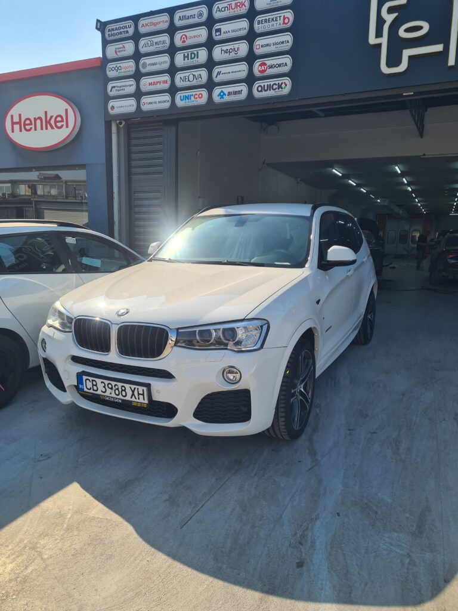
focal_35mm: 26
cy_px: 306
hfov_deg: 53.1
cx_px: 229
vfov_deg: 67.3
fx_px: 459
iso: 50
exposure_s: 1/2448
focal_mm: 5.4
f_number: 1.8
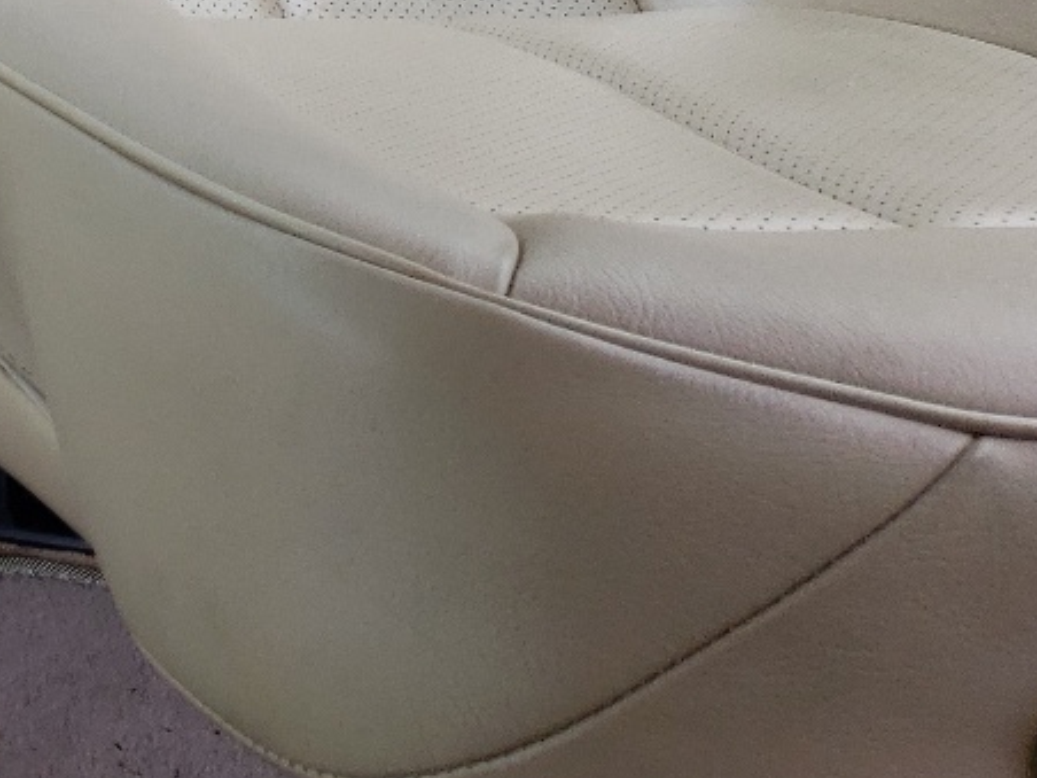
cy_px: -454
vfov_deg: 14.7
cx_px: -695
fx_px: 2756
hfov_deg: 18.0
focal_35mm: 92
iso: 50
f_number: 1.5
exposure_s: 1/208
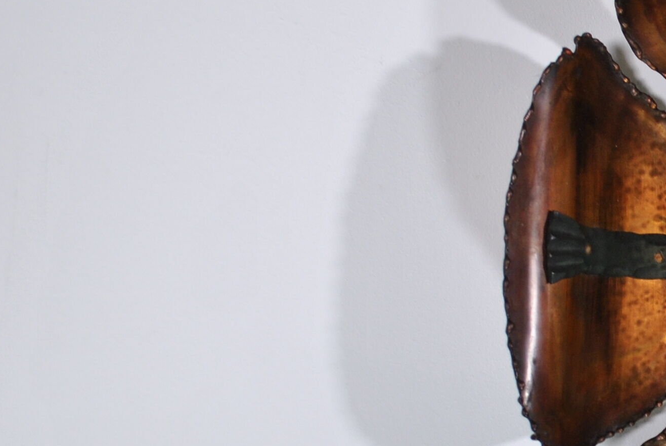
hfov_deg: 19.2
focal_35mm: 97
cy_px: 269
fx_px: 1797
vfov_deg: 14.1
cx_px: 895
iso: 200
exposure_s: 1/30
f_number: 5
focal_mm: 22
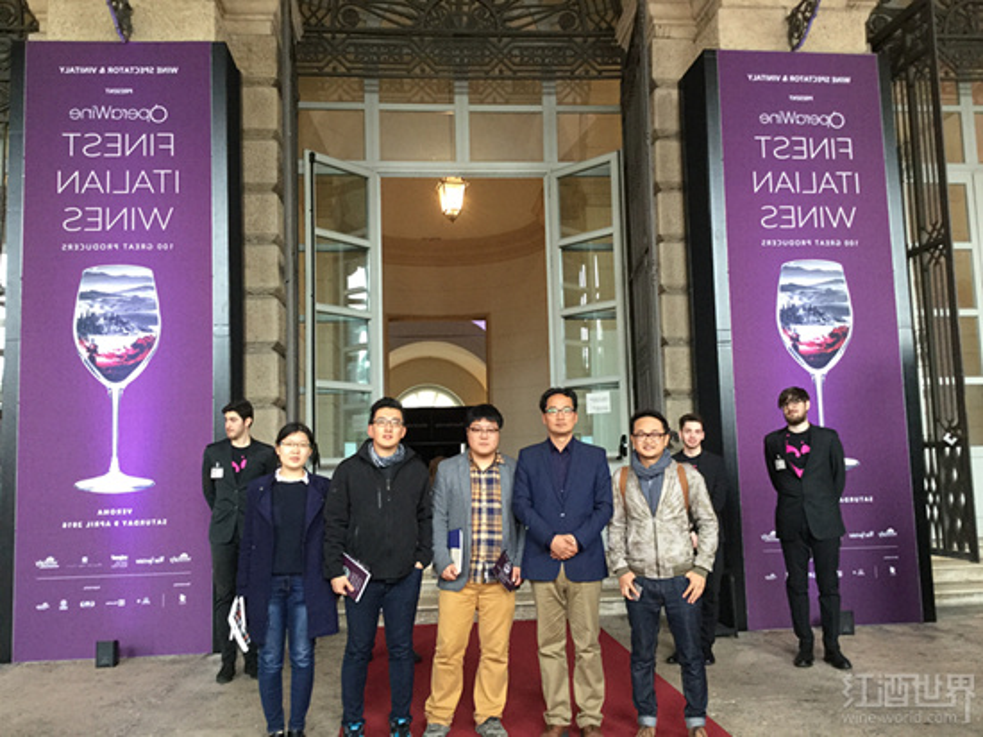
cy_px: 368
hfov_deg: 58.4
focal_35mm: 31
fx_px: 880
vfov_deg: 45.4
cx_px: 492
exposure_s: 1/33
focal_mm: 3.3
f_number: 2.4
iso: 125
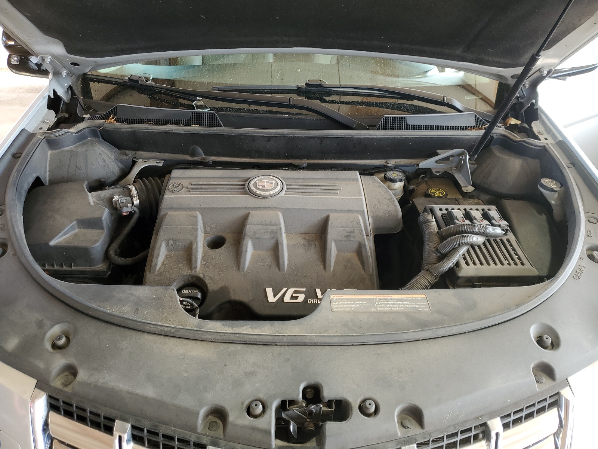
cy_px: 224
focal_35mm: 26
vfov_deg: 53.1
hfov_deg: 67.3
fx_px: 449
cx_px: 299
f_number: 1.5
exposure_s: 1/120
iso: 51
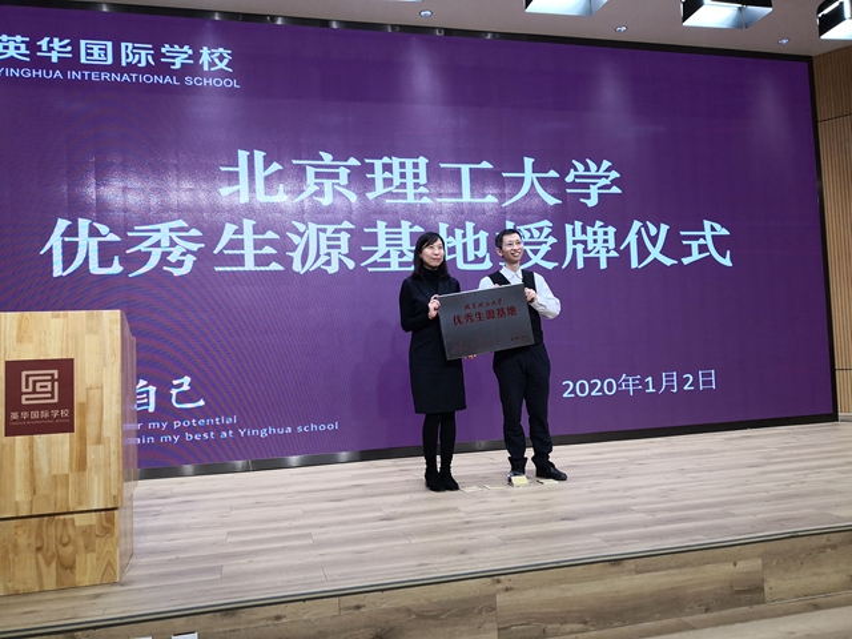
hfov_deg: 65.3
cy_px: 320
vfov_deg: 51.4
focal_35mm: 27
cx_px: 426
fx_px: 665
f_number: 1.6
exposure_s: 1/60
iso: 100
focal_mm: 3.95
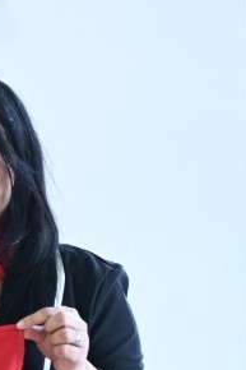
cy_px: 293
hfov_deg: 7.2
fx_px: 1878
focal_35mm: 183
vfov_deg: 11.2
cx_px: -241
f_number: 2.8
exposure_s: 1/100
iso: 1000
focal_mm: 46
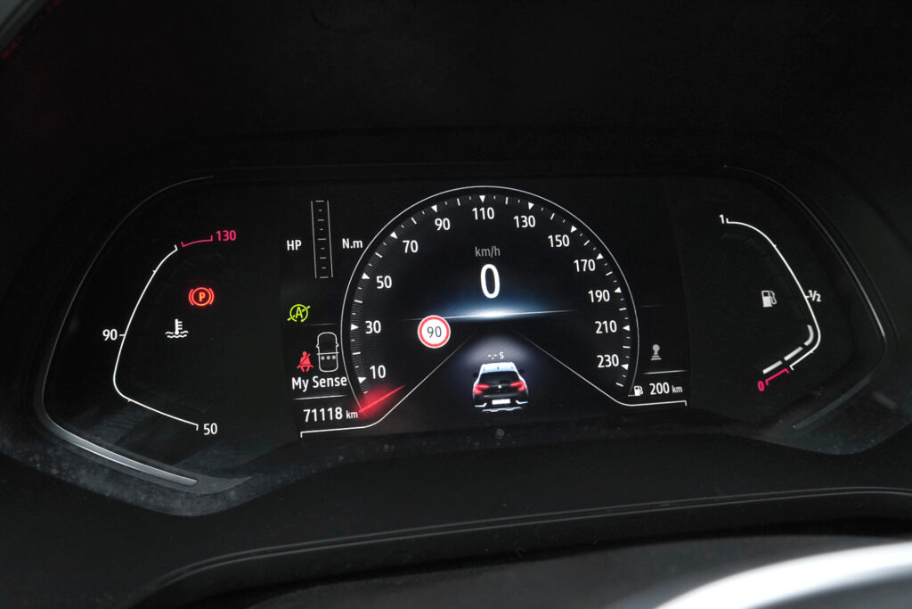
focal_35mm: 31
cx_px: 456
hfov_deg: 60.3
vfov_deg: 42.3
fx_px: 785
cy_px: 304
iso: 2000
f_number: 7.1
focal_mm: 20.9
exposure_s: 1/100
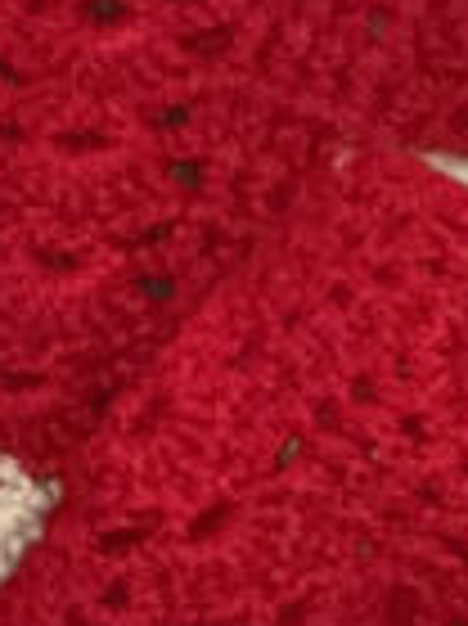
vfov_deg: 2.9
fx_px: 12475
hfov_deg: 2.1
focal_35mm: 691
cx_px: -828
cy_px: 676
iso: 320
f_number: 2.8
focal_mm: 15.66
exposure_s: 1/25
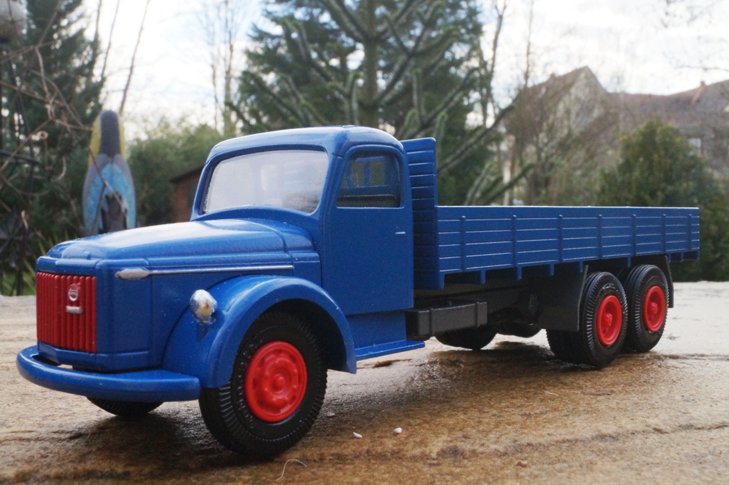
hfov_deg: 46.4
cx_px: 364
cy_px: 242
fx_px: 850
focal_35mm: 42
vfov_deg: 31.9
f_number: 22
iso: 1250
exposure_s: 1/60
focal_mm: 28
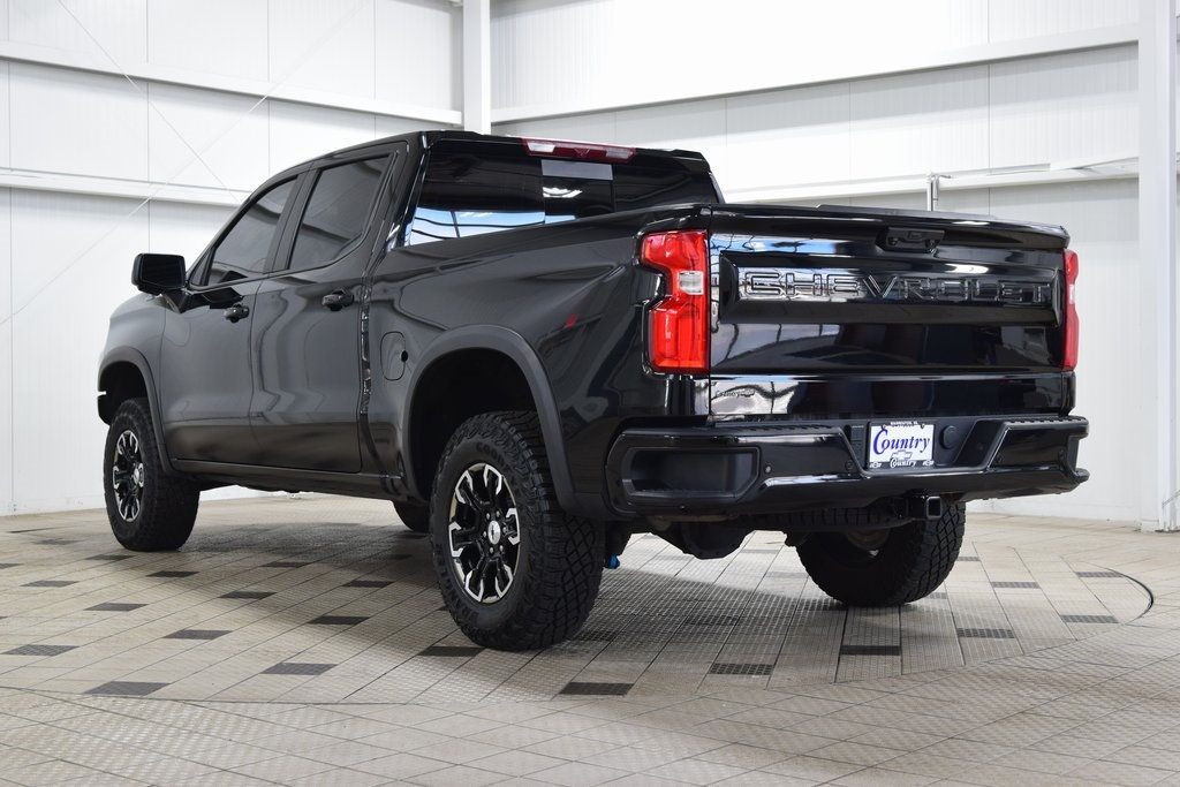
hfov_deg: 38.9
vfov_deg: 26.5
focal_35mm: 51
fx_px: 1672
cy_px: 394
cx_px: 590
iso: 640
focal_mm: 34
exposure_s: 1/15
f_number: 6.3
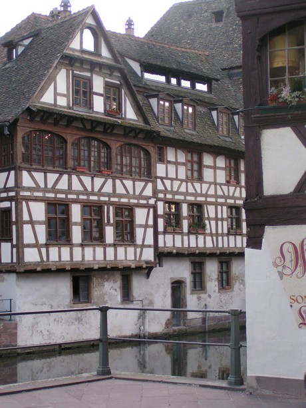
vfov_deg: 27.0
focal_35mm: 72
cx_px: 153
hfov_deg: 20.4
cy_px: 204
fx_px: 848
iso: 200
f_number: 3.2
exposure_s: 1/60
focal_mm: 11
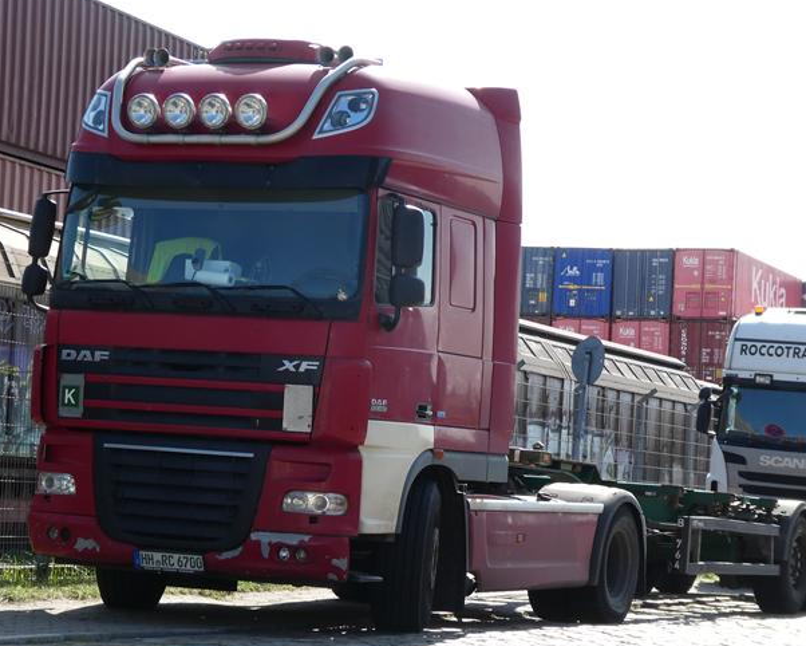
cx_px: 379
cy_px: 361
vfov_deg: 16.0
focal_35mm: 96
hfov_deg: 20.0
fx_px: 2291
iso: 80
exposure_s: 1/250
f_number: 4.6
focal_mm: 13.2
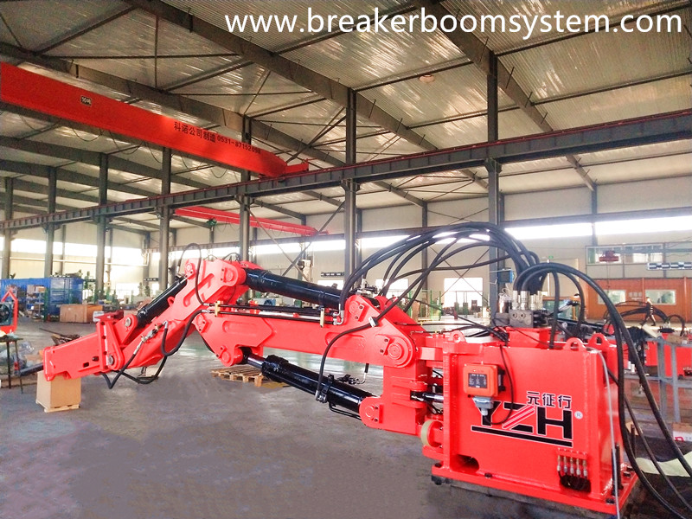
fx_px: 600
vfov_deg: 46.8
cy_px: 260
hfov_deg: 60.0
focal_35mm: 30
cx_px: 346
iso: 245
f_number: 1.8
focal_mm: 3.95
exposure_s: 1/100
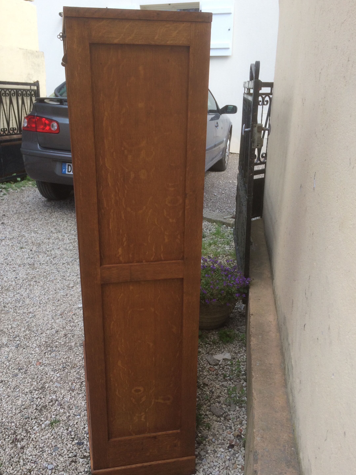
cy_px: 255
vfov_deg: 55.3
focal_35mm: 33
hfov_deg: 42.9
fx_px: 453
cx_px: 165
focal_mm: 4.15
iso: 32
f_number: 2.2
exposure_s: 1/483
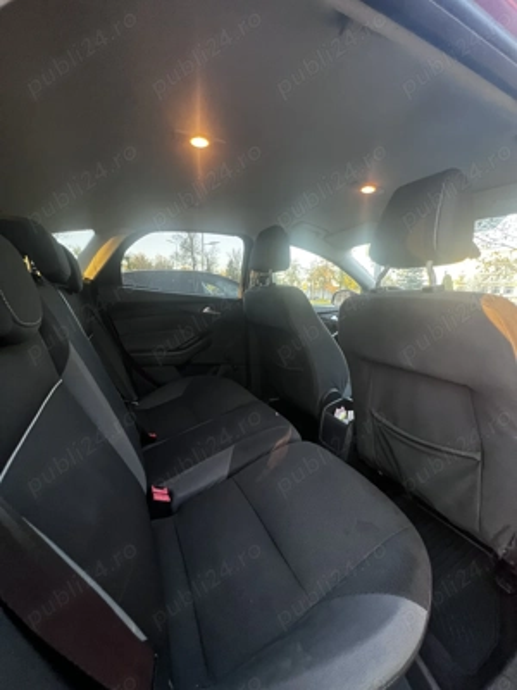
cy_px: 345
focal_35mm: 13
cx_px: 258
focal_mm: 1.57
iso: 320
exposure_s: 1/60
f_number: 1.8
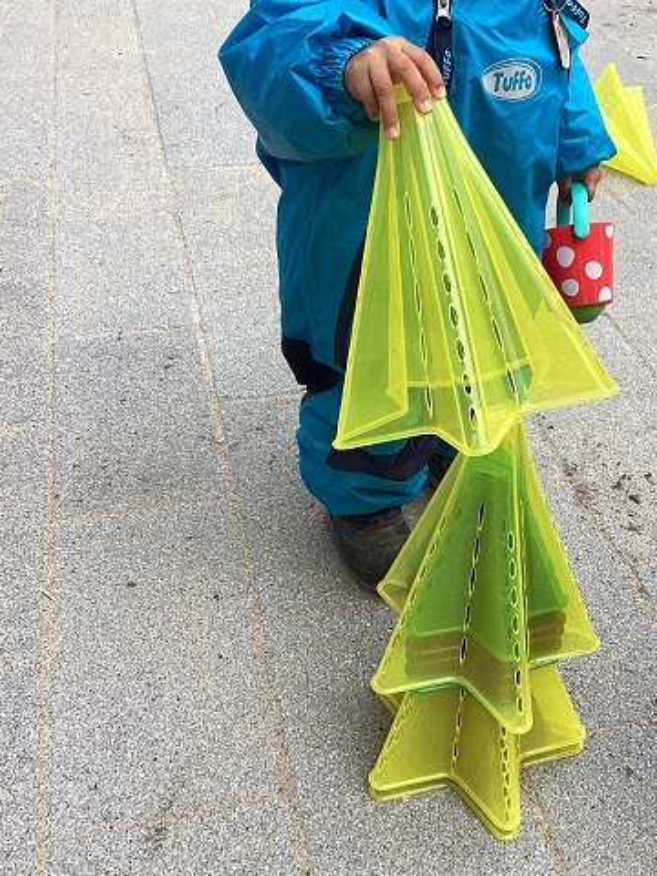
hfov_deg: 33.3
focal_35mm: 43
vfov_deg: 43.7
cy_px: 361
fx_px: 1088
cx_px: 436
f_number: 2.4
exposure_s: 1/403
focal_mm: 3.3
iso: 25
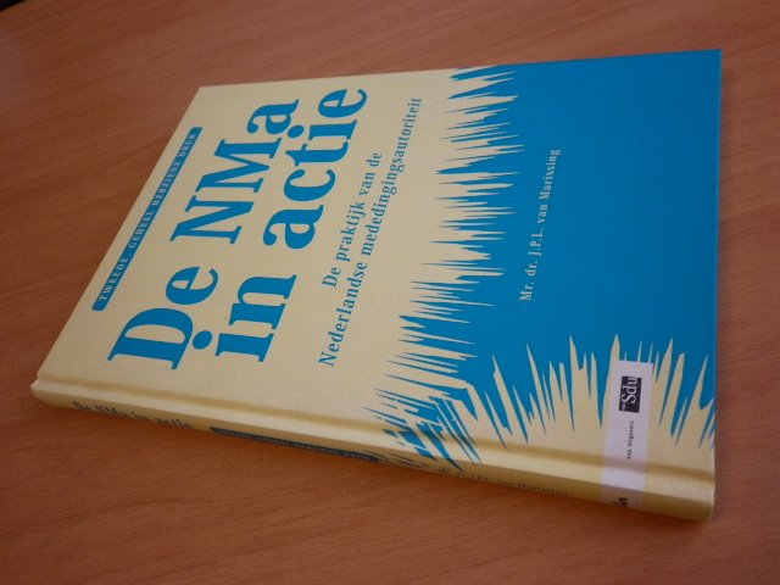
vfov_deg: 49.7
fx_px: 631
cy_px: 292
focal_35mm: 28
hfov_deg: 63.4
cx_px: 390
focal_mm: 5
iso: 80
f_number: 2.8
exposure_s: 1/50
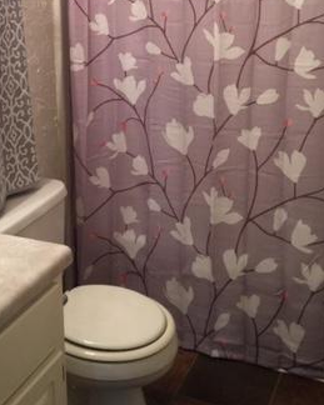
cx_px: 108
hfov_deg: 27.0
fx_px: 672
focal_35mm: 56
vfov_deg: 32.1
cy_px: 46
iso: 50
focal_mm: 4.15
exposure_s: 1/30
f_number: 2.2
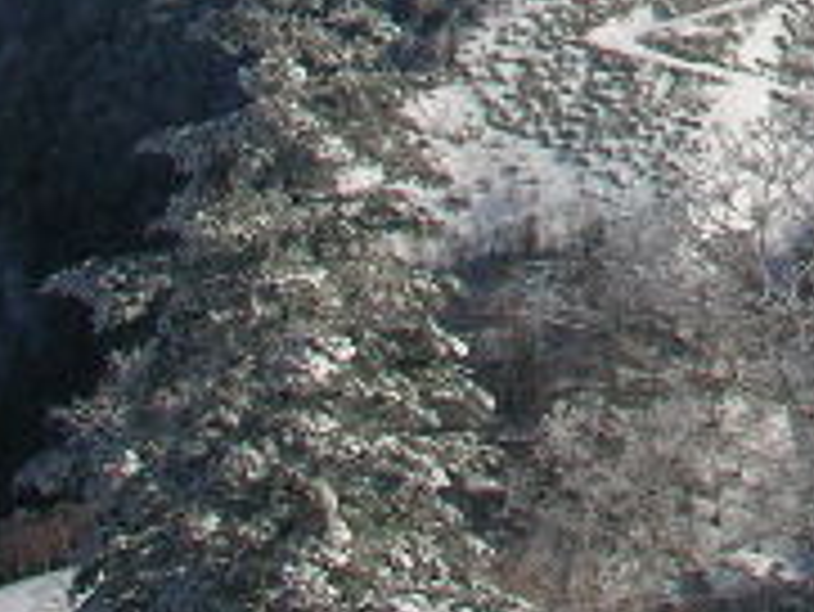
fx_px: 3083
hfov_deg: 14.5
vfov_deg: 10.9
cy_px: -279
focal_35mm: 131
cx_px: 1030
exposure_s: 1/800
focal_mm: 5.7
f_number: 6.9
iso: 50
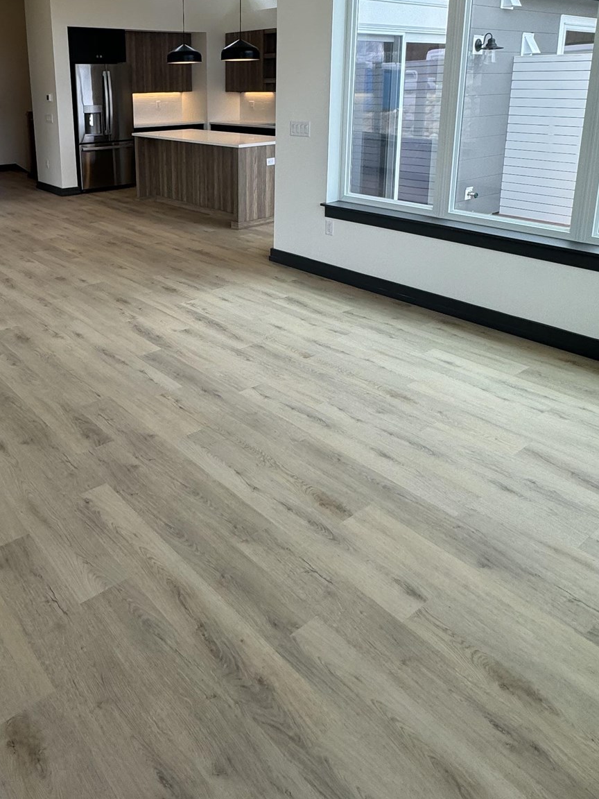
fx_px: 646
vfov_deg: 61.1
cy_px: 235
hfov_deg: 48.9
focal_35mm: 28
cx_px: 200
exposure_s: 1/142
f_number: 2.2
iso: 40
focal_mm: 2.22
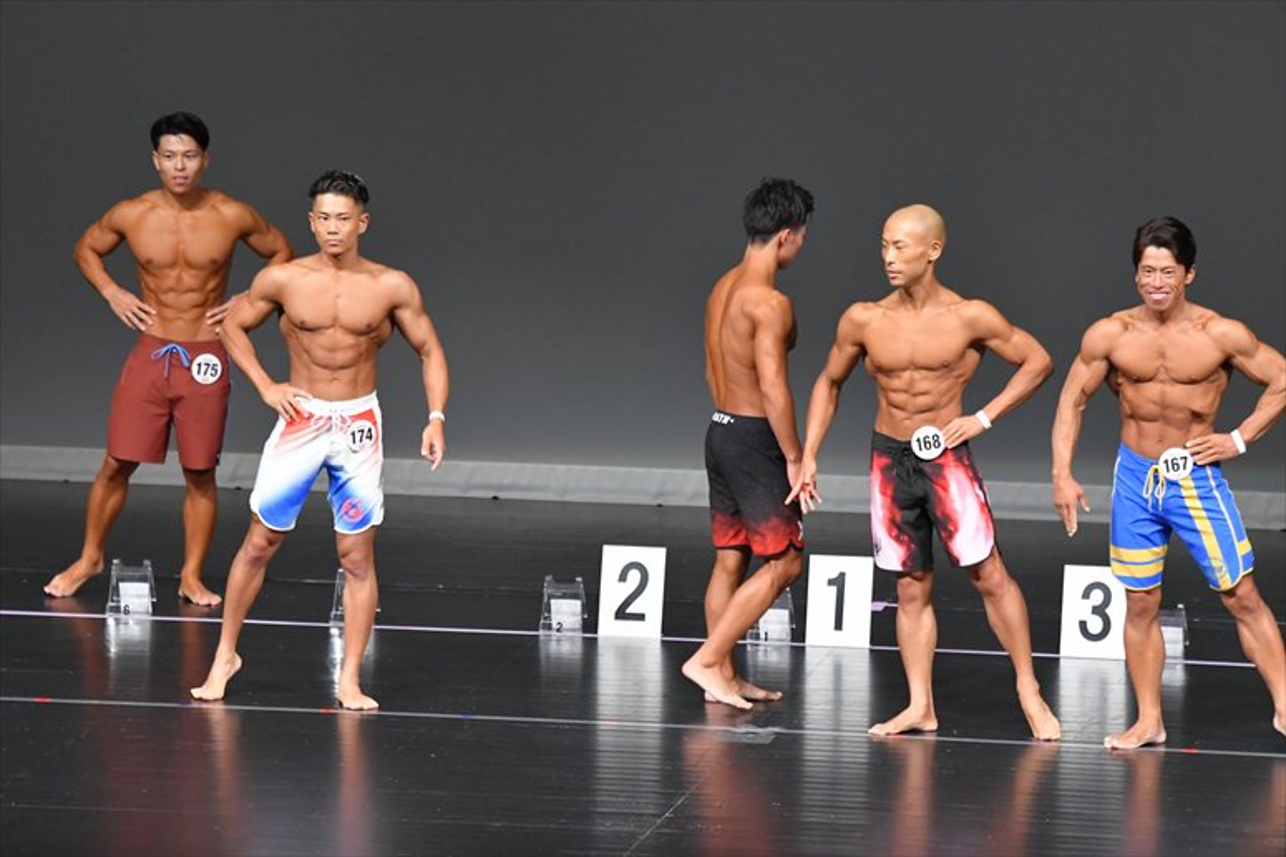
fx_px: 9640
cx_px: 643
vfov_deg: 5.1
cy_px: 428
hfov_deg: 7.6
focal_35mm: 270
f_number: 5.6
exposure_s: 1/400
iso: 5000
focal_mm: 180
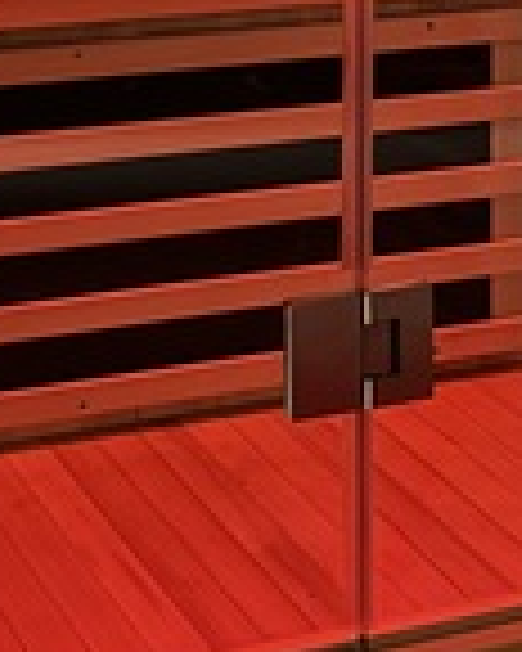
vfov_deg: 15.1
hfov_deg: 12.4
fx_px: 2395
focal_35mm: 124
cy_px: -85
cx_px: 436
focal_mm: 6.86
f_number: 1.78
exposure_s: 1/10
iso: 1000
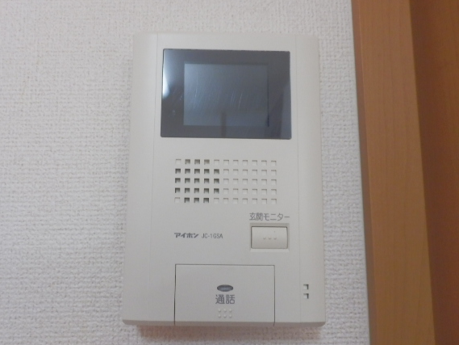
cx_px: 212
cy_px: 186
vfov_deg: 51.3
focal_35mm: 27
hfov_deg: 65.2
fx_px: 358
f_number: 3
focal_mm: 4.2
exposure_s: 1/30
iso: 640
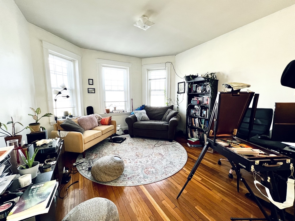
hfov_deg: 106.2
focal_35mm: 13
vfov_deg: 89.9
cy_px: 110
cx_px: 148
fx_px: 111
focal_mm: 1.57
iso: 160
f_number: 1.8
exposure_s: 1/60
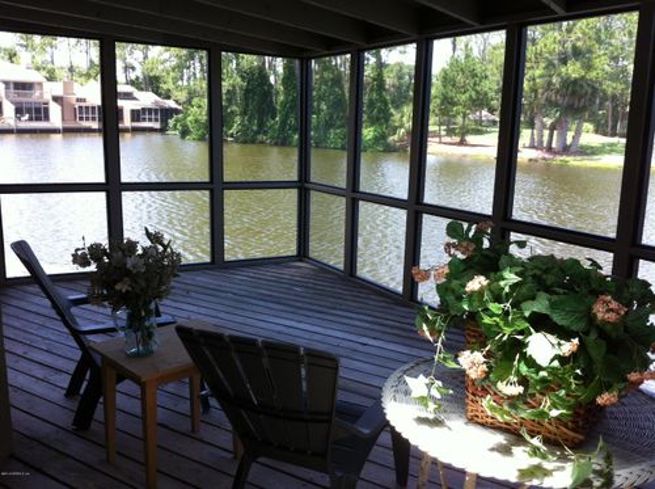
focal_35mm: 35
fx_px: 661
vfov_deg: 40.6
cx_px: 328
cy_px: 244
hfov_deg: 52.7
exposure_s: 1/120
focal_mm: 3.85
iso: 80
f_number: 2.8
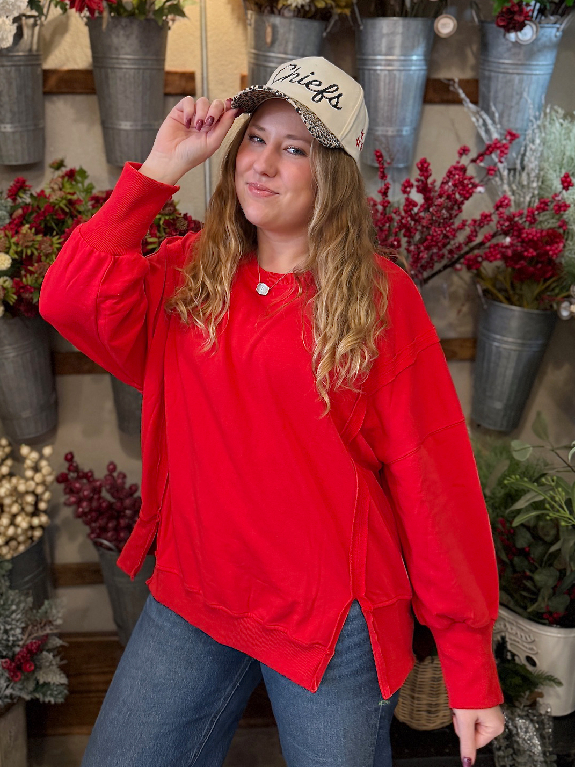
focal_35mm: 24
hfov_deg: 56.8
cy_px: 384
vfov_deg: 71.6
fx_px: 532
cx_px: 288
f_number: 1.78
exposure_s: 1/60
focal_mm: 6.76
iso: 400
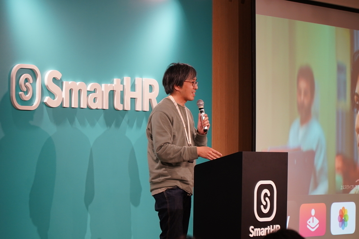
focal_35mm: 157
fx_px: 1565
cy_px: 120
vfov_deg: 8.7
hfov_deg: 13.1
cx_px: 180
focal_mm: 105
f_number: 4
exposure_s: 1/160
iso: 800
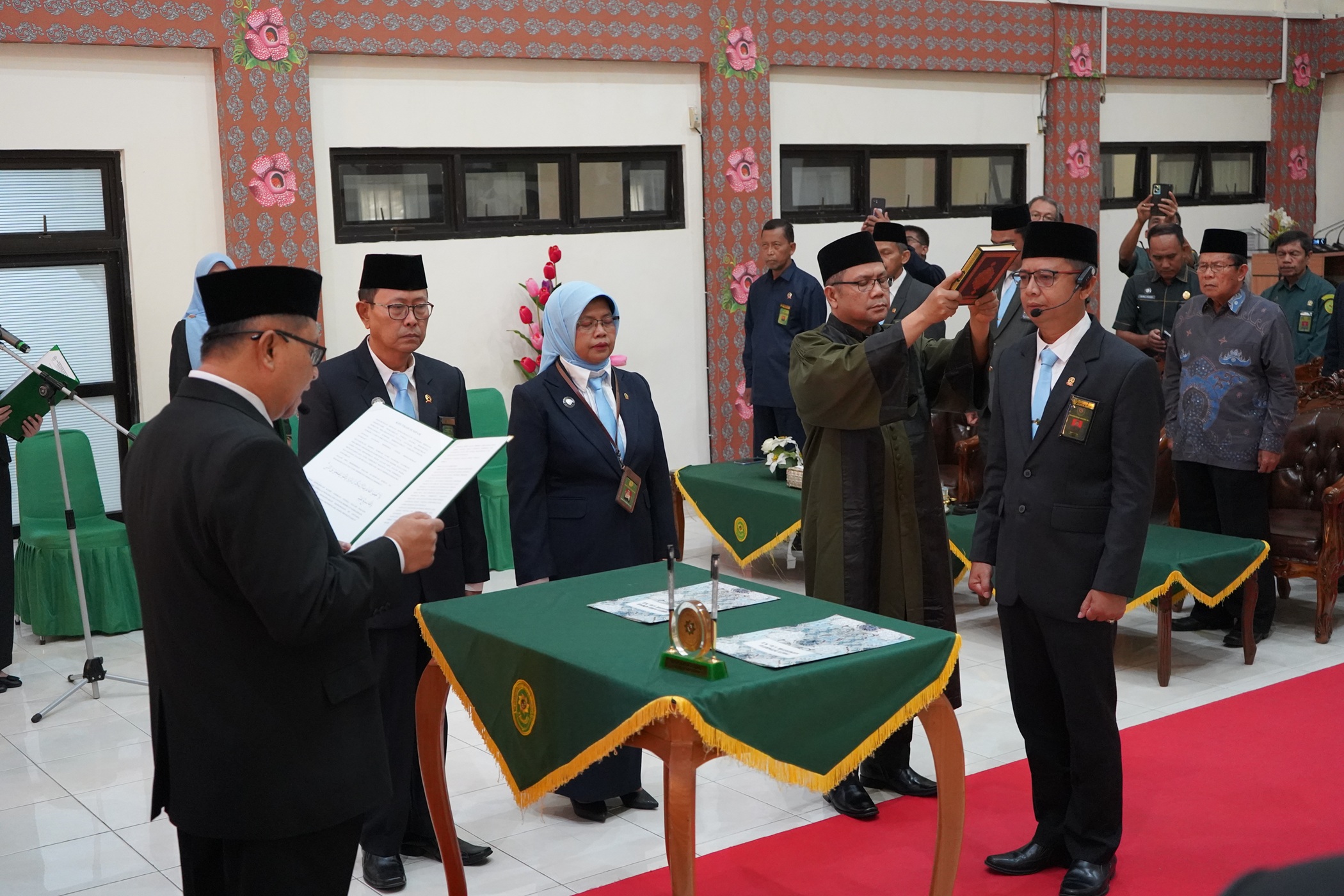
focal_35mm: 42
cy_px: 448
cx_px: 672
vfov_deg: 31.9
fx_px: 1568
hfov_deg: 46.4
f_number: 4.5
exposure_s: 1/160
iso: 8000
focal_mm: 42
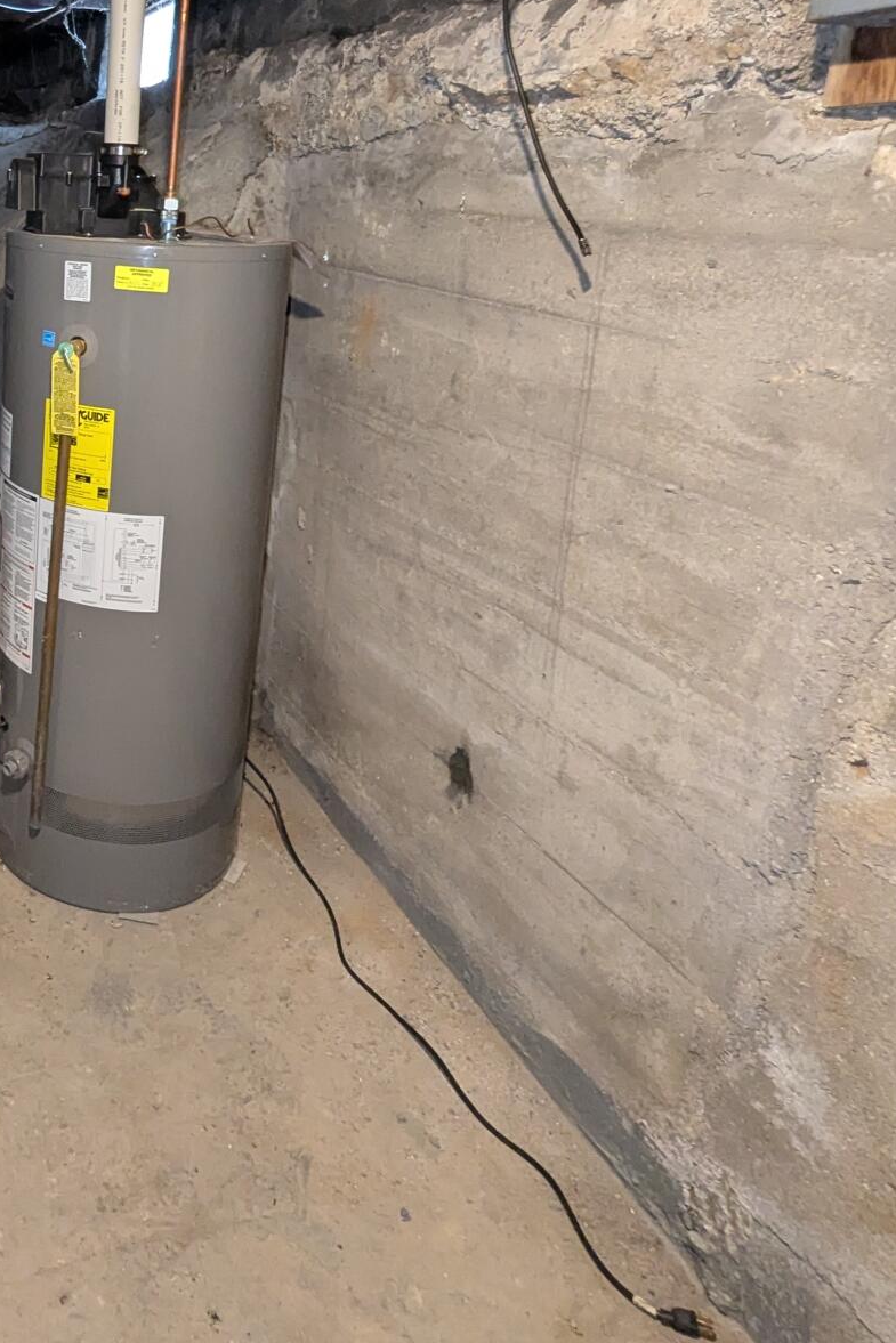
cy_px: 385
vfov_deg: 72.3
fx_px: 858
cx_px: 50
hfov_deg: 47.9
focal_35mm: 23
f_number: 2.2
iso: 562
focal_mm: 1.95
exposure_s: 1/23.8
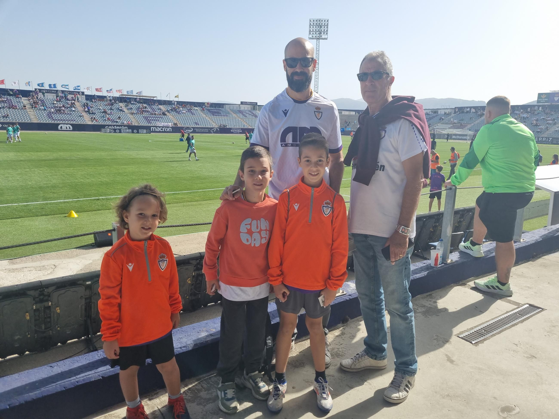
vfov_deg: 53.1
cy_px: 210
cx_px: 280
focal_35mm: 26
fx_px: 420
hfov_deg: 67.3
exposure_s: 1/2342
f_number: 1.8
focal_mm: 5.4
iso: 50
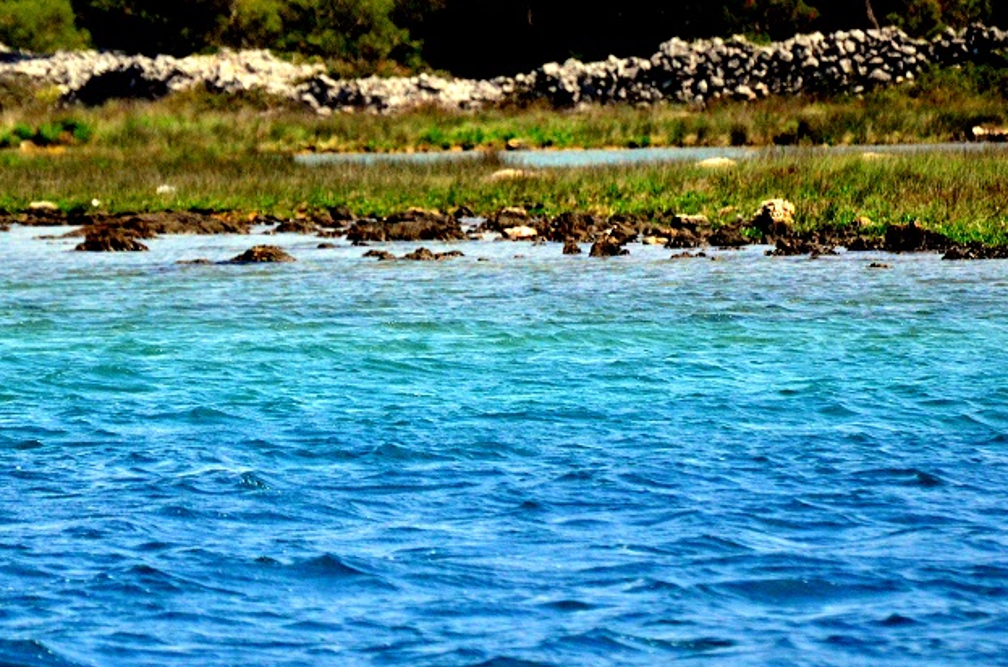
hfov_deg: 2.9
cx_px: 446
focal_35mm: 722
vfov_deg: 1.9
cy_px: 236
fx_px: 20165
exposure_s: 1/8000
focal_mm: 300
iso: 2500
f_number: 5.6
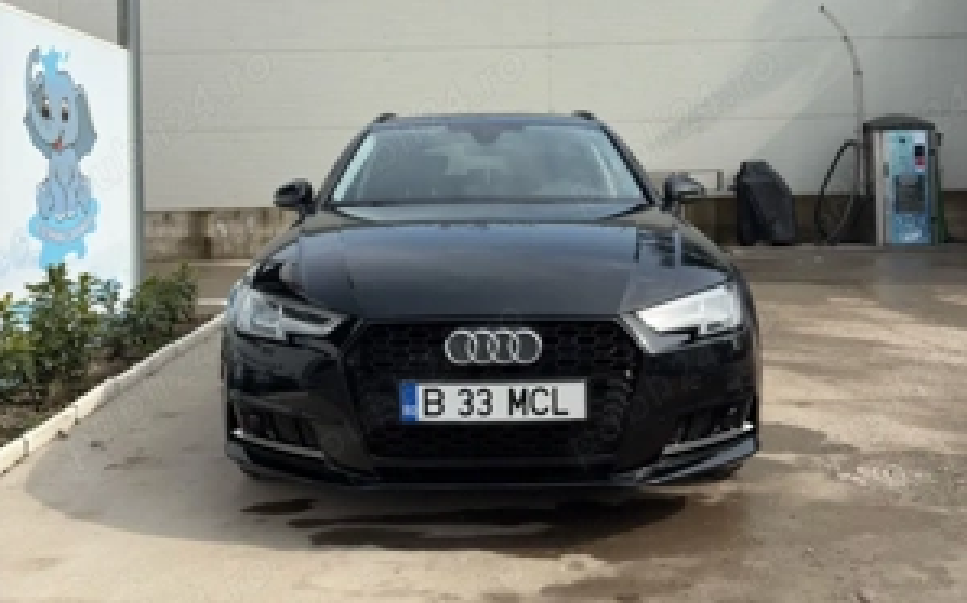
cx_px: 484
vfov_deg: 33.9
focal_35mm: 37
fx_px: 975
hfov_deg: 52.8
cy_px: 169
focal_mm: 5.96
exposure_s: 1/2315
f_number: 1.6
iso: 32
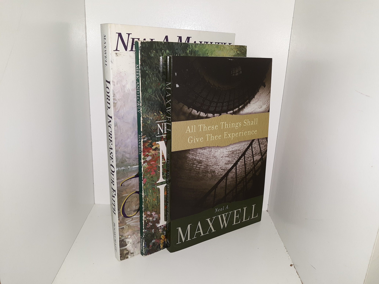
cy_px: 142
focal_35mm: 28
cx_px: 190
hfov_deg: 63.4
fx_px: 307
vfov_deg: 49.7
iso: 50
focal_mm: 3.7
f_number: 1.7
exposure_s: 1/120
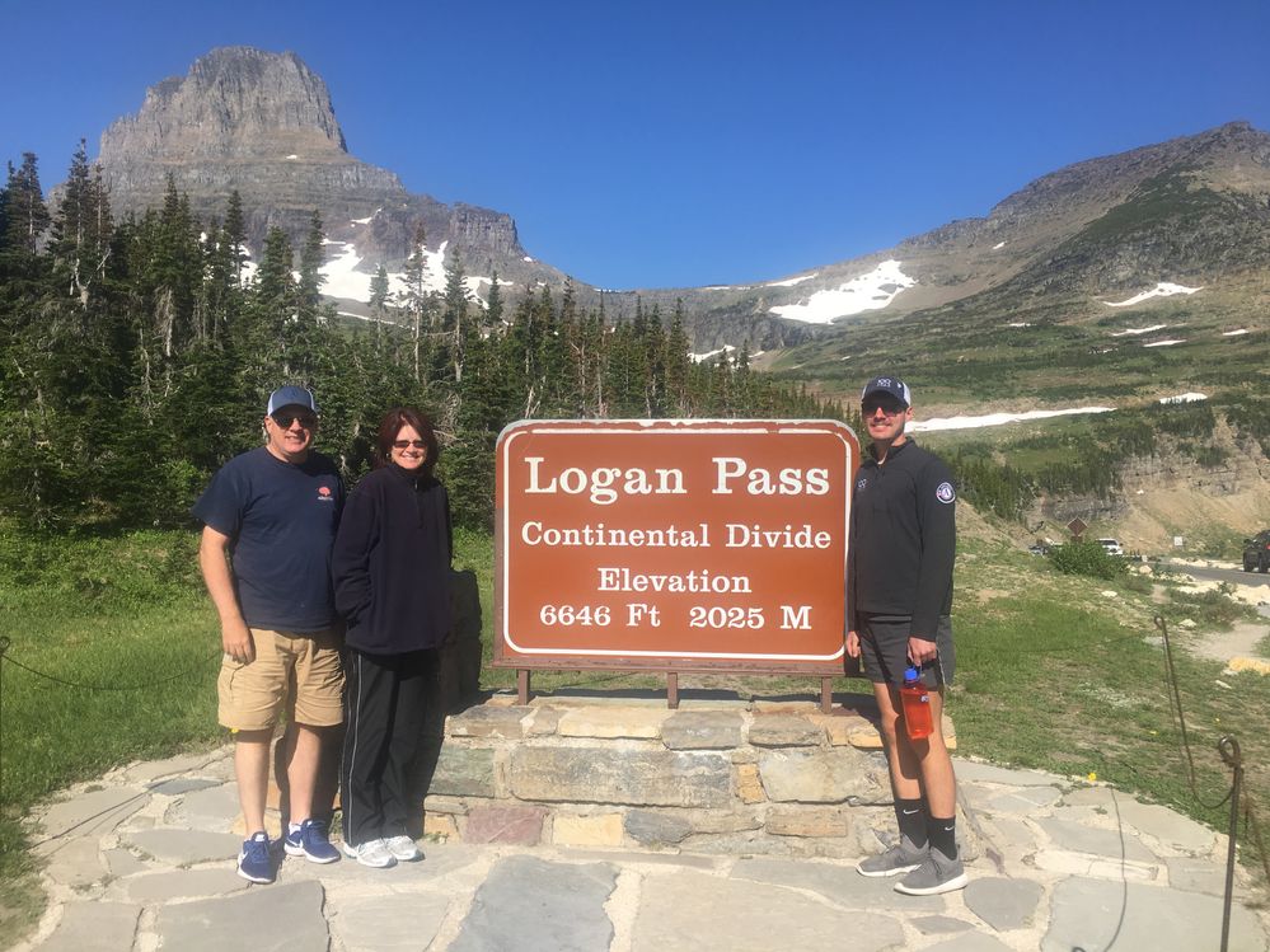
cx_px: 635
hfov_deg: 61.7
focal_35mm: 29
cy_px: 476
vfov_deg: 48.2
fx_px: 1064
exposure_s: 1/1538
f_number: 2.2
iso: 25
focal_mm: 4.15
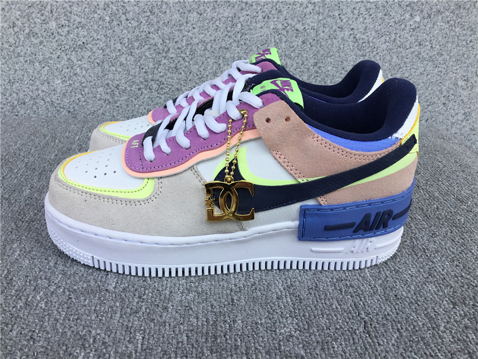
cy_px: 180
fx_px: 428
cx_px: 239
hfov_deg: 58.4
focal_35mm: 31
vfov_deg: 45.4
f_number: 2.4
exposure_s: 1/867
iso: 25
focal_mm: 3.3
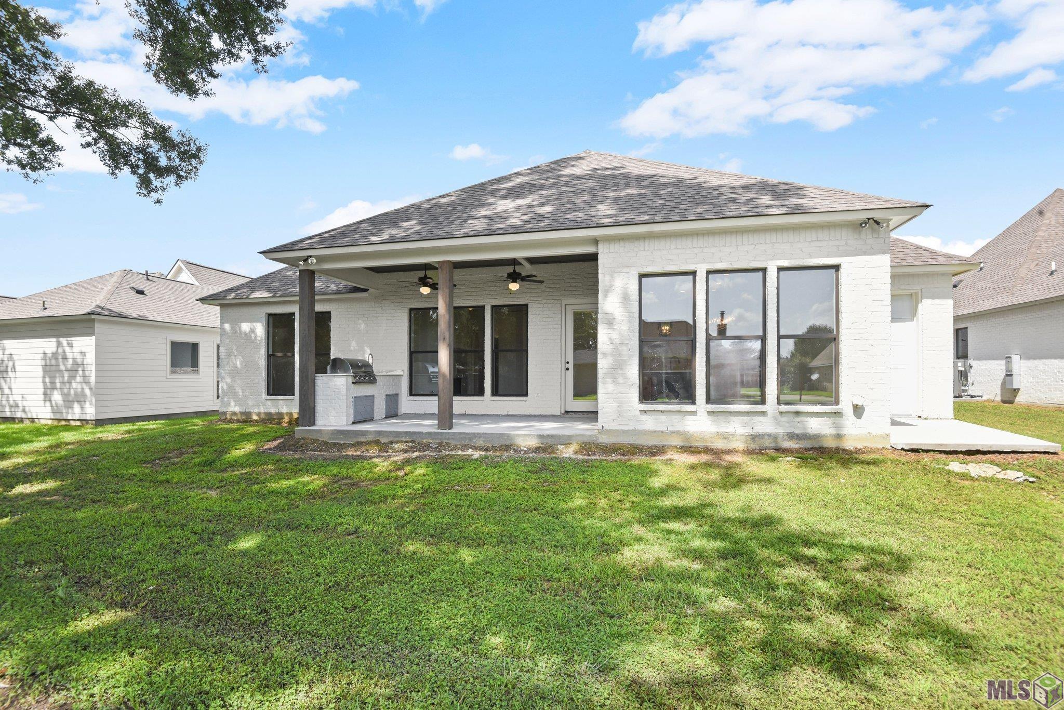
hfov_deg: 96.7
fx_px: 473
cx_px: 532
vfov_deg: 73.8
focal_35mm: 16
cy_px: 355
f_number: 10
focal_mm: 16
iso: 320
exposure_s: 1/250
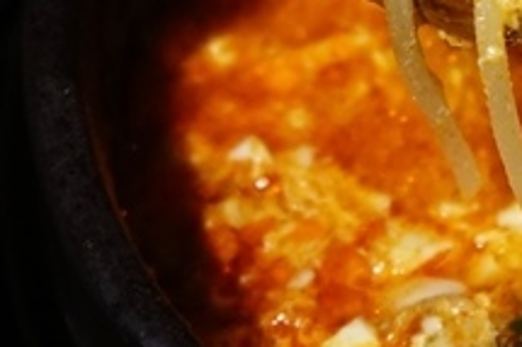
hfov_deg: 10.8
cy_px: -203
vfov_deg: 7.2
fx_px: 2695
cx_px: 646
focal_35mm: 186
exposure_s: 1/60
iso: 1250
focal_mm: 50
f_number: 4.5
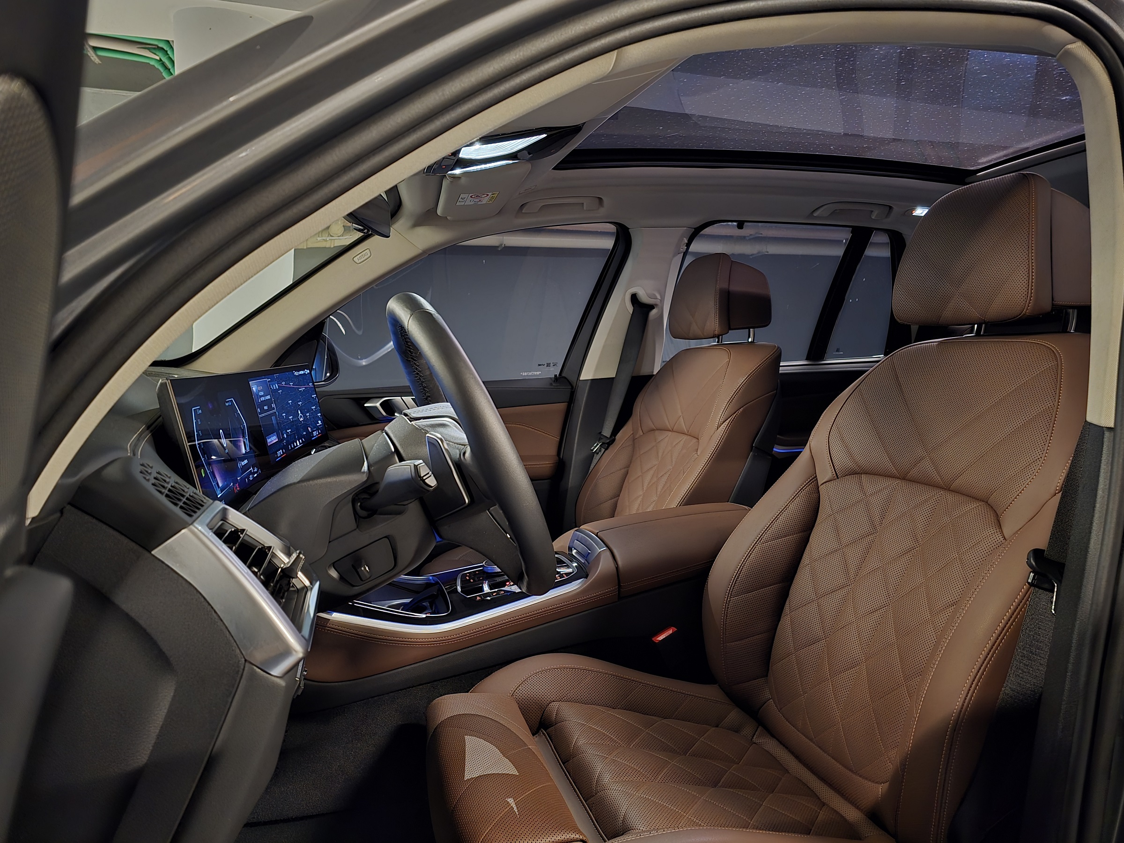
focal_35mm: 23
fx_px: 747
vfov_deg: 58.9
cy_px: 422
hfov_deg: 73.9
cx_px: 562
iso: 2000
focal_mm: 6.3
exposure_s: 1/24
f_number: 1.7
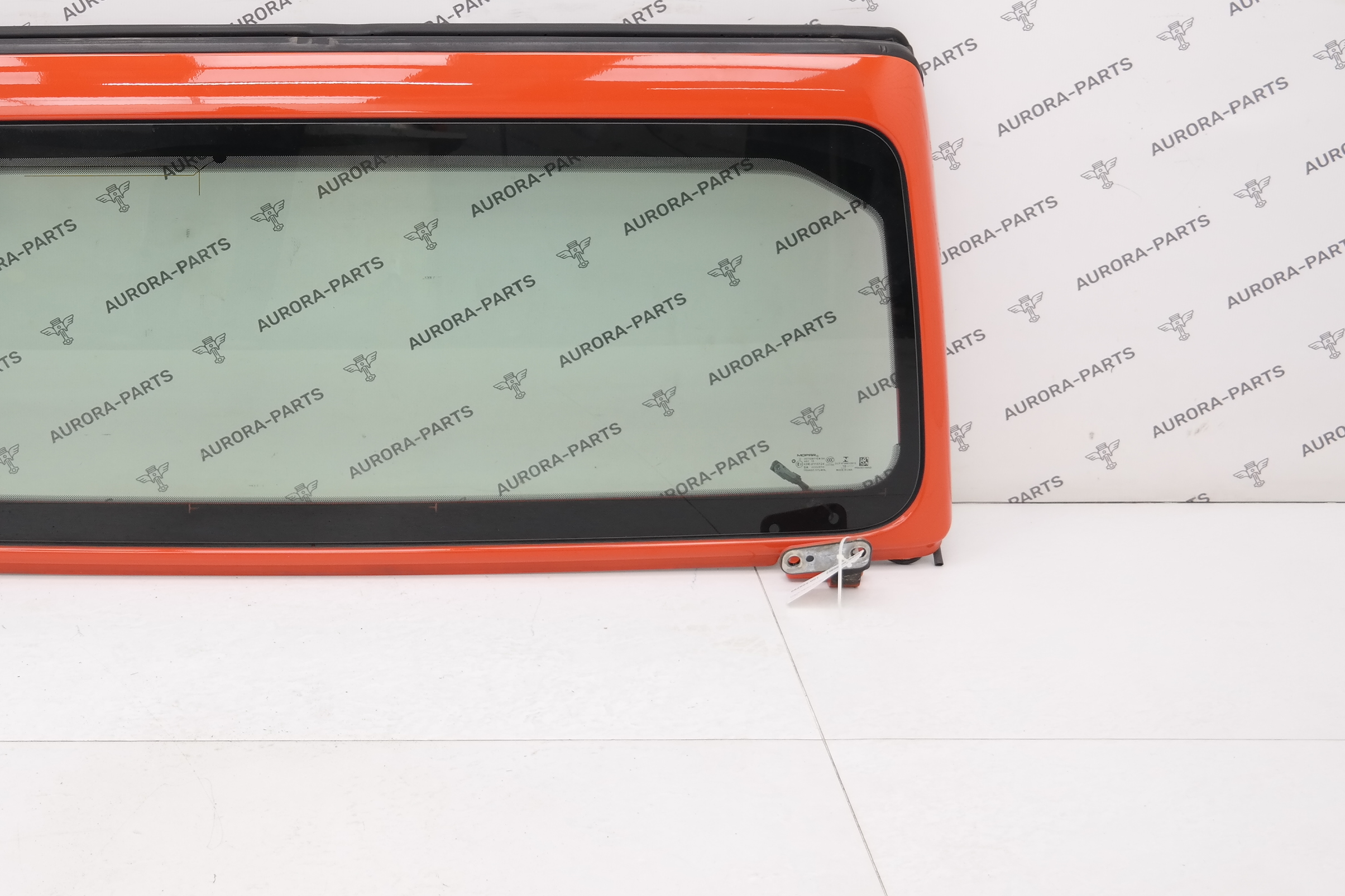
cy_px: 287
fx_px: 2652
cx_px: 285
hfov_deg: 27.9
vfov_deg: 19.1
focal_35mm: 71
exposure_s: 1/60
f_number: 4
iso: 200
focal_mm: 29
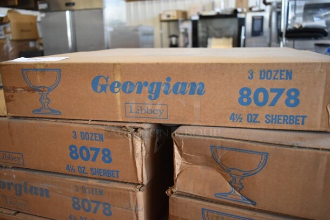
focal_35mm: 33
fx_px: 303
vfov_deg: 40.1
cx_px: 165
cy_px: 110
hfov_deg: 57.2
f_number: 3.8
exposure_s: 1/125
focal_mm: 22
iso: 900
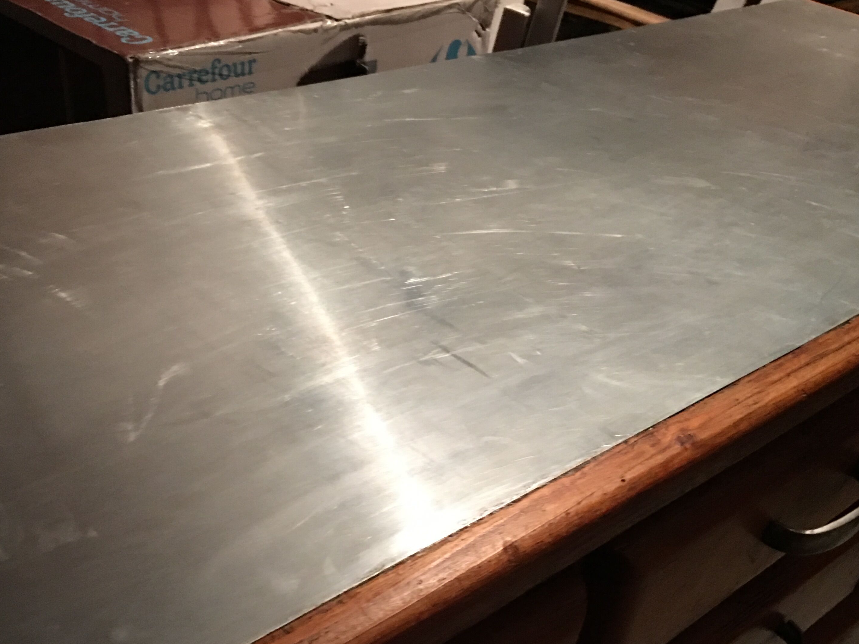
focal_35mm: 41
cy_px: 431
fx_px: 1017
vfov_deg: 34.8
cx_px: 398
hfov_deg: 45.7
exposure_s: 1/8
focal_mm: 4.15
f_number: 2.2
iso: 160
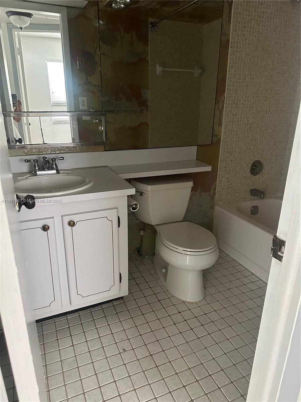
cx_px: 150
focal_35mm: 24
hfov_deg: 56.8
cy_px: 201
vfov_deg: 71.6
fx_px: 278
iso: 1000
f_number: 1.78
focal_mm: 6.86
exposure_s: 1/48
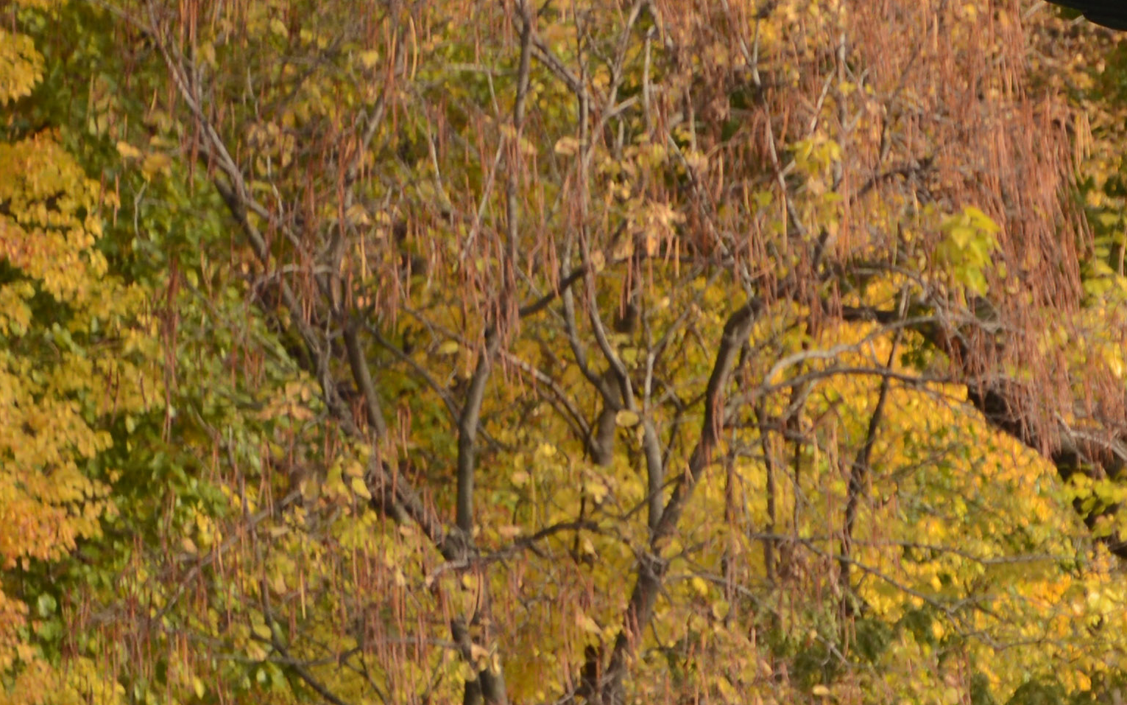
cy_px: 979
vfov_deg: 1.8
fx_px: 22146
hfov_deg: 2.9
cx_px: 2161
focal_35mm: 721
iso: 400
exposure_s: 1/160
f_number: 5.6
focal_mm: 180
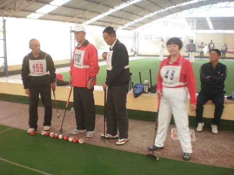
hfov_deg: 51.4
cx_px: 117
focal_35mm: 36
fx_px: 243
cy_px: 88
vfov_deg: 39.7
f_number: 3.1
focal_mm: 6.3
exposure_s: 1/25
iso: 125
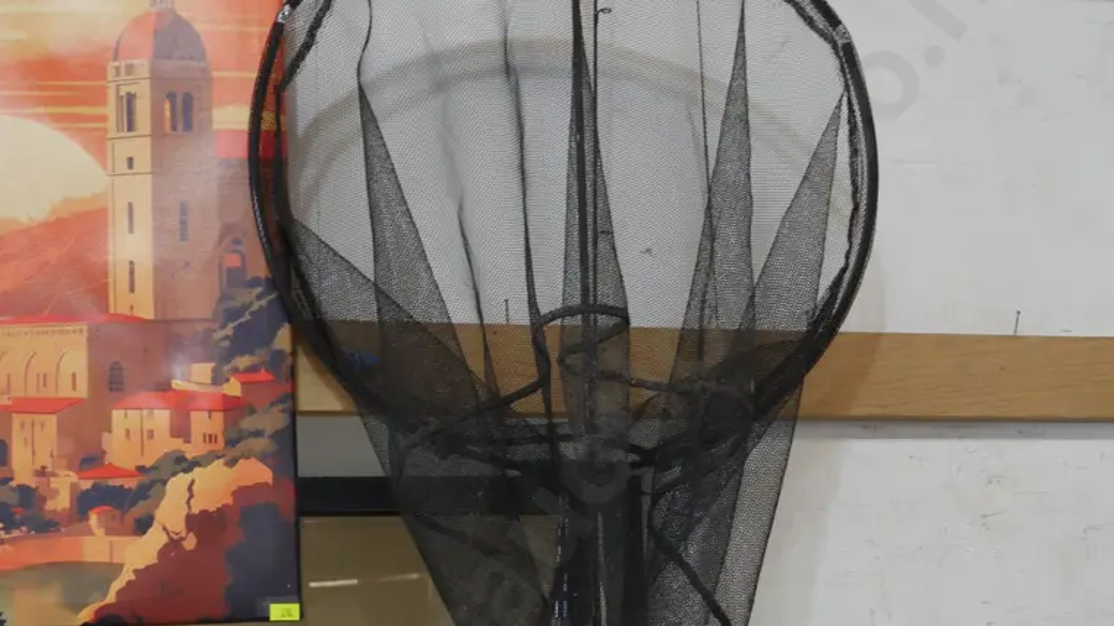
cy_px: 518
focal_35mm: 44
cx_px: 557
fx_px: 1300
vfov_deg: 26.5
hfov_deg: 46.4
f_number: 3.6
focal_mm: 15
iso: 500
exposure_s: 1/60
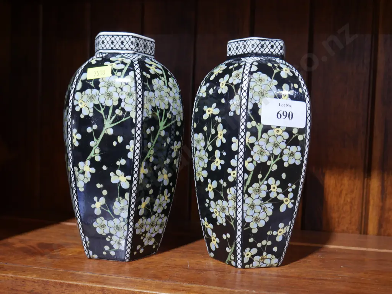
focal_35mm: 34
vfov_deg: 41.8
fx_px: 385
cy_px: 147
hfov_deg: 53.9
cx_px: 196
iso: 1000
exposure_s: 1/60
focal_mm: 17
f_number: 4
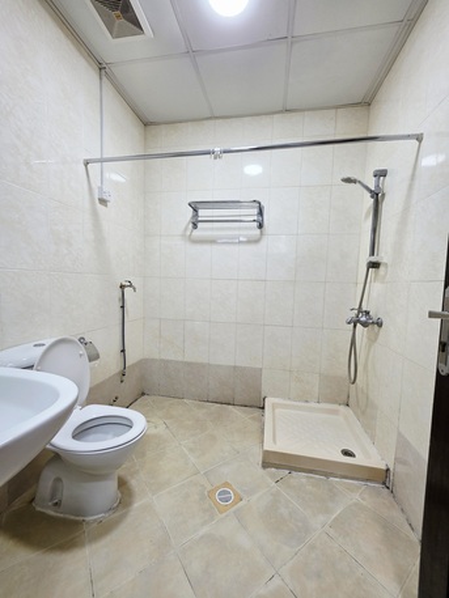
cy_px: 299
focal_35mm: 13
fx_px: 225
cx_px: 224
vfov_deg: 106.2
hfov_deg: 89.9
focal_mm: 2.2
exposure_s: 1/101
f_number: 1.9
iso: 100
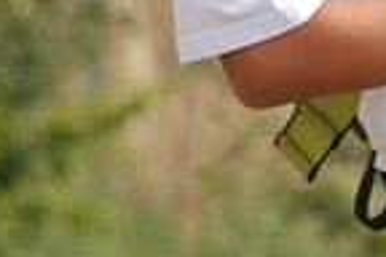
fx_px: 16337
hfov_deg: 1.4
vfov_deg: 0.9
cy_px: -39
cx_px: 877
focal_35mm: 1524
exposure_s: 1/500
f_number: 5.6
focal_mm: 135
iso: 200
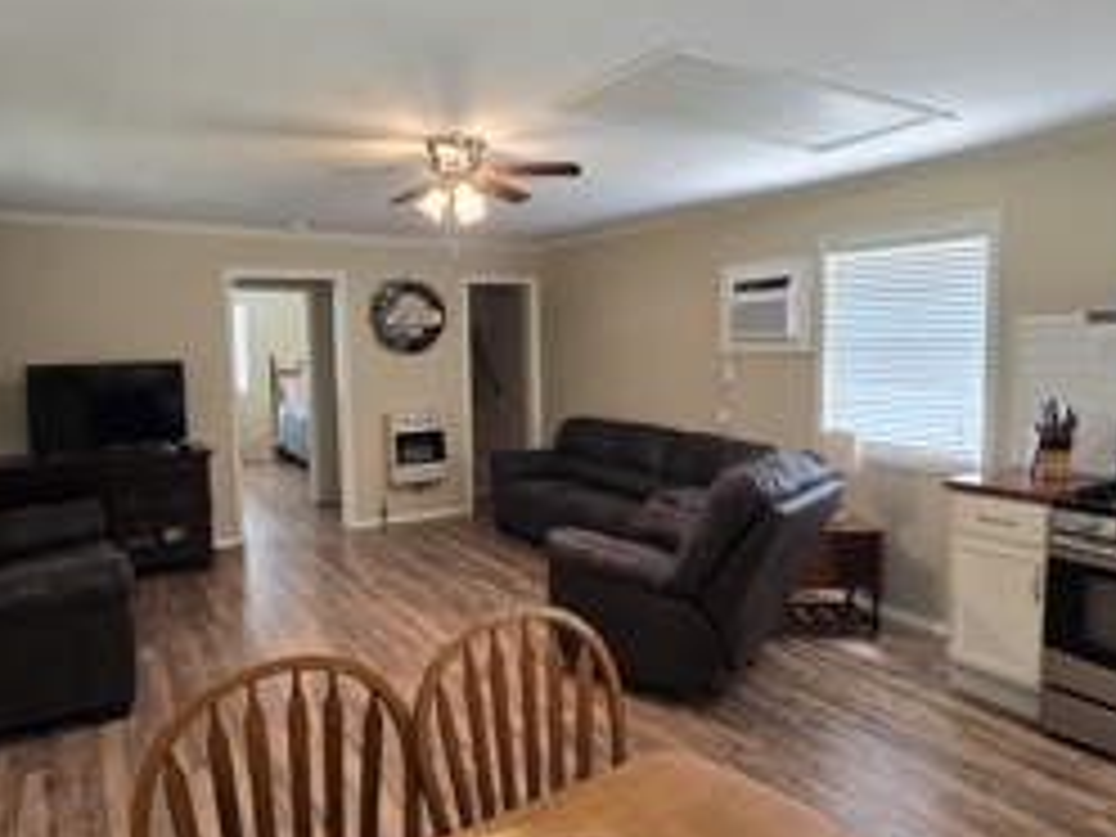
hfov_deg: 78.7
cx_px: 495
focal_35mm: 21
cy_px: 405
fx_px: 677
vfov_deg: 63.4
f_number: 2.2
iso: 200
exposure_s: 1/60
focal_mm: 2.2
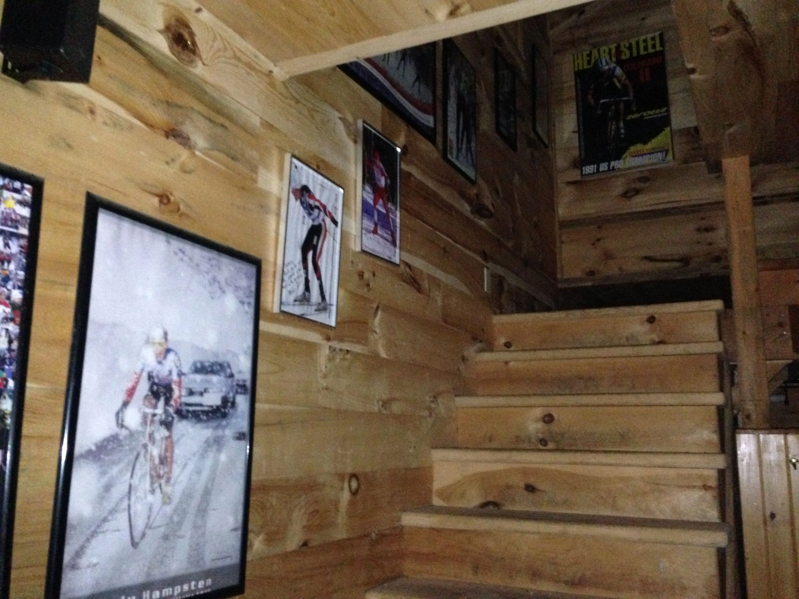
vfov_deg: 42.9
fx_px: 762
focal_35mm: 33
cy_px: 300
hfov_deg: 55.4
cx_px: 400
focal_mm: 4.12
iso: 800
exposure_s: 1/16
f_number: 2.4
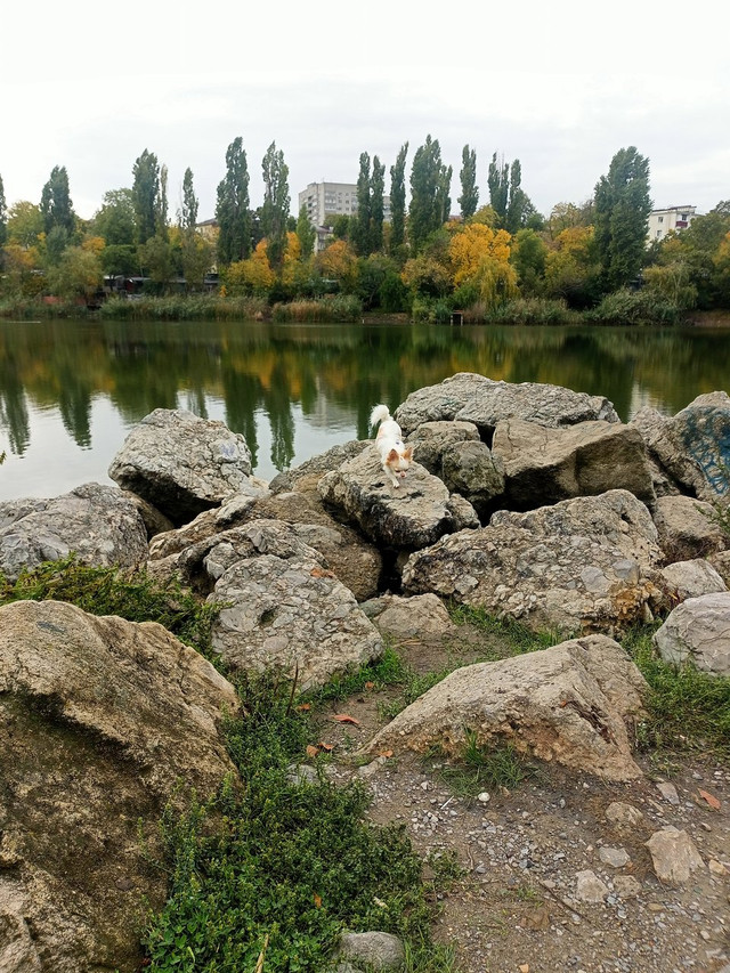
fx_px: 787
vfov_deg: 63.4
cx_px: 365
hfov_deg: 49.8
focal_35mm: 28
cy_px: 486
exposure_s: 1/689
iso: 112
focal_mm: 4.69
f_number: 1.8
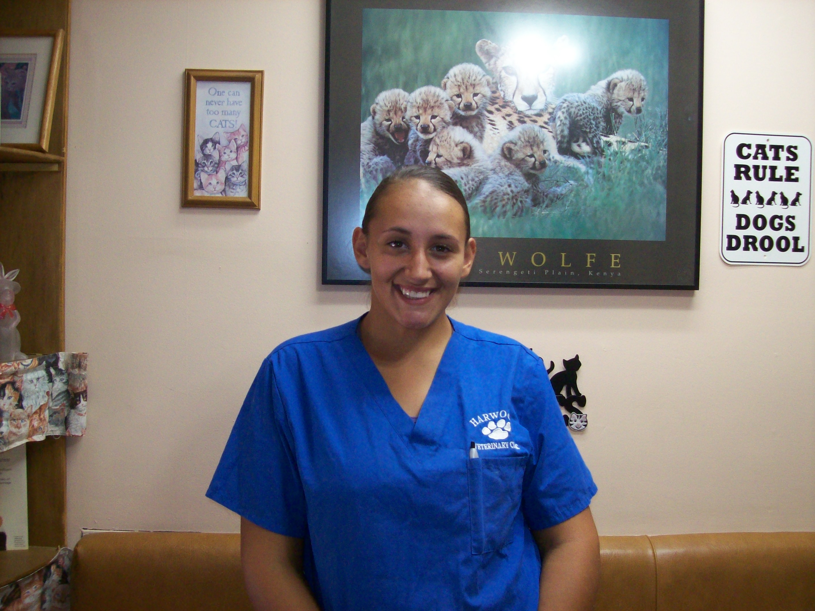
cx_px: 408
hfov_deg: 51.4
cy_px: 306
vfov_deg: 39.6
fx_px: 847
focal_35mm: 36
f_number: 2.7
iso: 200
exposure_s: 1/64
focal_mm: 6
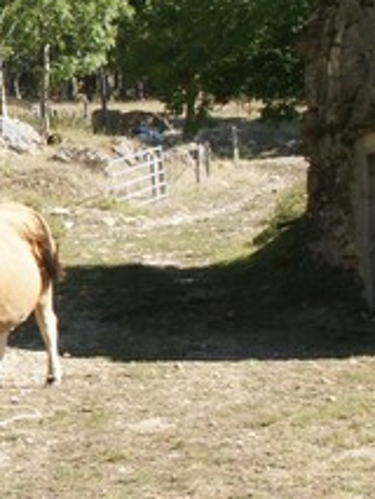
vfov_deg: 16.1
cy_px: 189
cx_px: -307
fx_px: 1760
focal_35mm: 122
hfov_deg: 11.3
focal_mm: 18
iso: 200
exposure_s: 1/125
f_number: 10
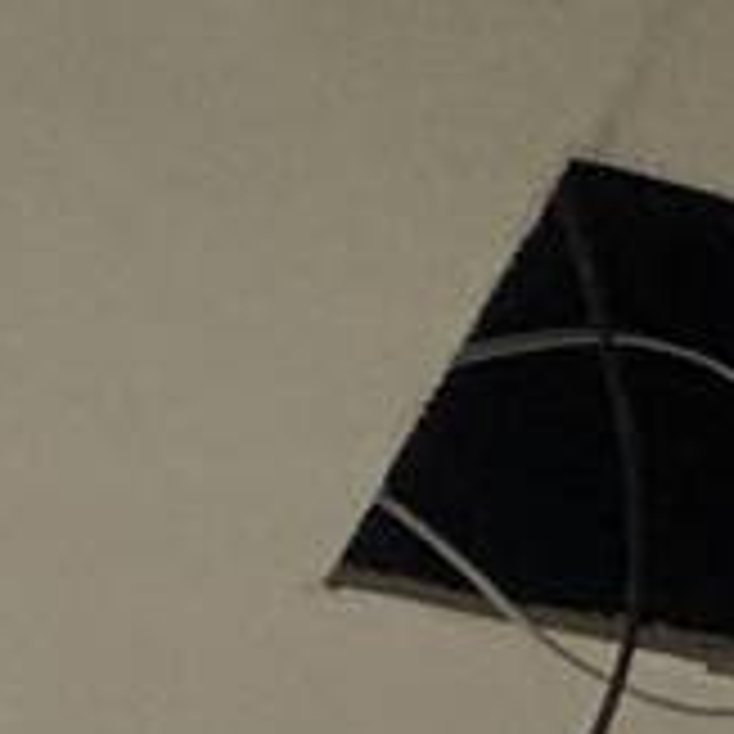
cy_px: 2071
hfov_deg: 16.0
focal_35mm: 109
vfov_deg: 11.3
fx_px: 2615
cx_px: 419
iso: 320
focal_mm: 2.22
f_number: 2.2
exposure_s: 1/60
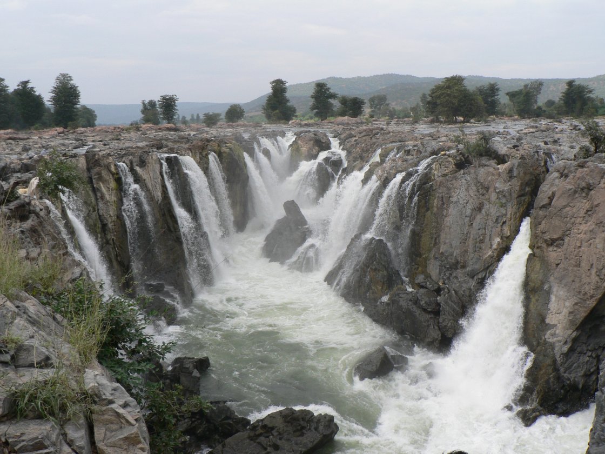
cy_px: 227
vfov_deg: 39.7
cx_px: 302
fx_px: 629
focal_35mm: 36
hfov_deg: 51.4
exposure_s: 1/400
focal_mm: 6
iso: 80
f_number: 5
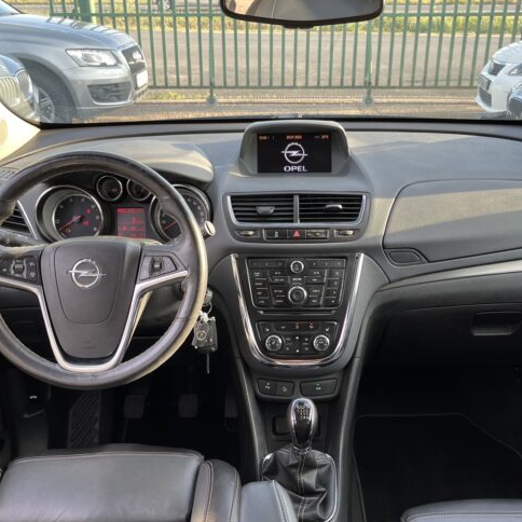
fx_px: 648
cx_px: 279
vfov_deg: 43.8
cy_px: 278
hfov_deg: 43.8
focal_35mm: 38
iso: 40
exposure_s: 1/122
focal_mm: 5.1
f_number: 1.6
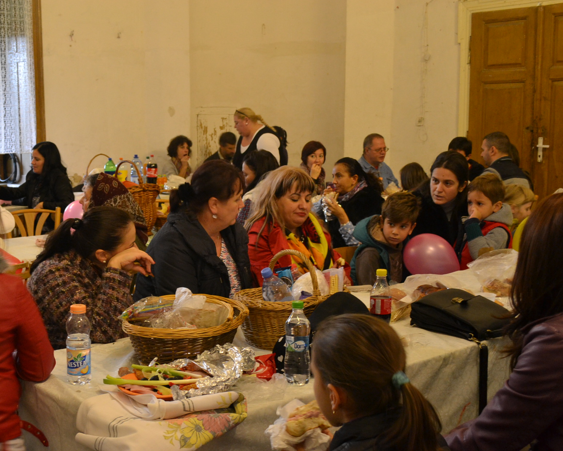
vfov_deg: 32.6
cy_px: 275
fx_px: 767
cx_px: 186
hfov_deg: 39.8
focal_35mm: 46
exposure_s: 1/15
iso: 720
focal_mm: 22
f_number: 4
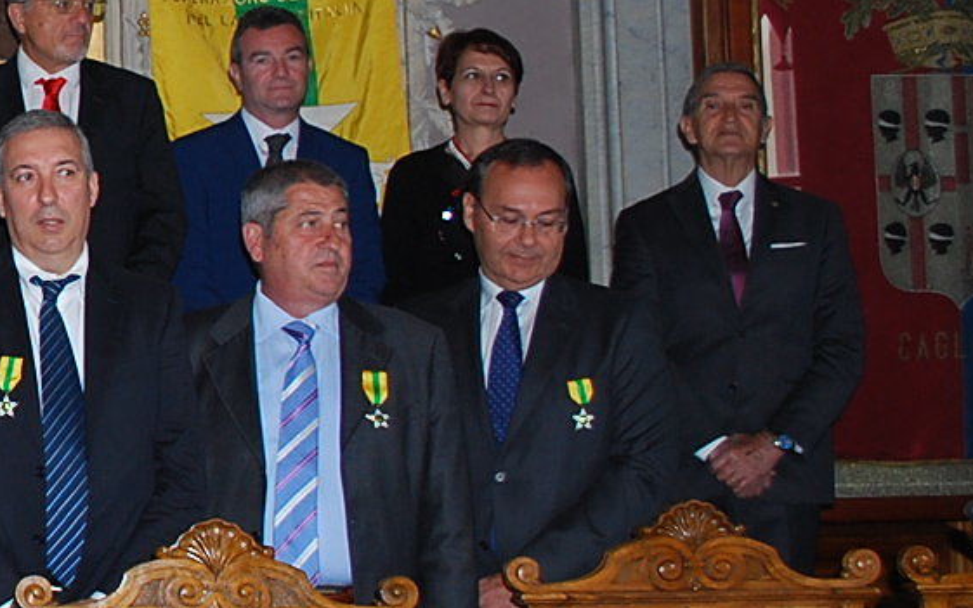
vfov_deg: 13.7
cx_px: -489
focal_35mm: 95
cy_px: 137
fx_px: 2520
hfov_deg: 19.1
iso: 280
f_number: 3.5
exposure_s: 1/60
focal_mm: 18
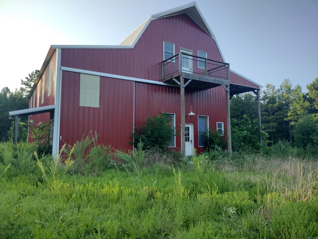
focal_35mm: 27
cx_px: 159
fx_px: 248
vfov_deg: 51.4
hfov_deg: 65.3
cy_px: 120
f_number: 1.7
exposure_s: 1/568
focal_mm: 4.71
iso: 100
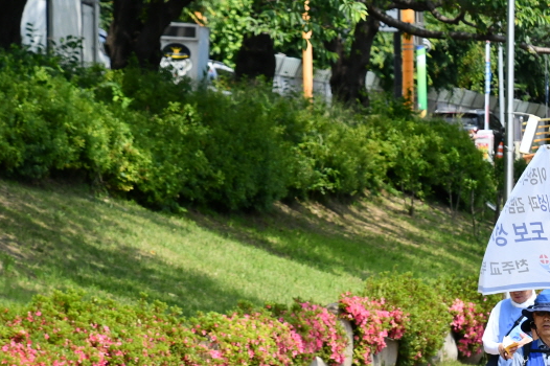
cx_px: 543
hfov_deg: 7.3
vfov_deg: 4.9
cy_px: 330
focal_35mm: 282
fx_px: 4305
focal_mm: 95
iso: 800
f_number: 10
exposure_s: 1/1600
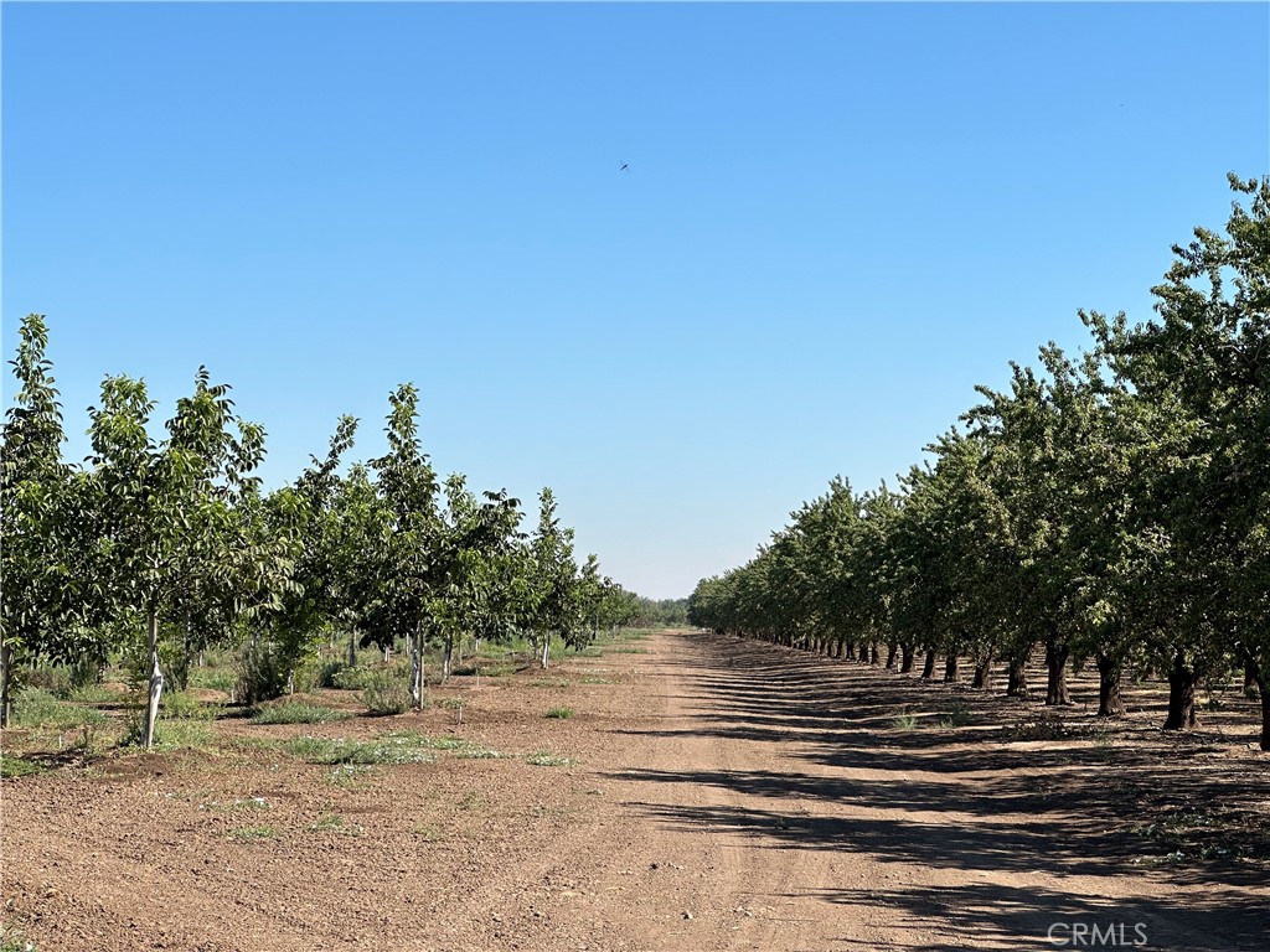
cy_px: 476
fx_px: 2825
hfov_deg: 25.3
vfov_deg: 19.1
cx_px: 635
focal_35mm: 77
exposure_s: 1/853
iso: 32
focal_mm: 9
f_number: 2.8
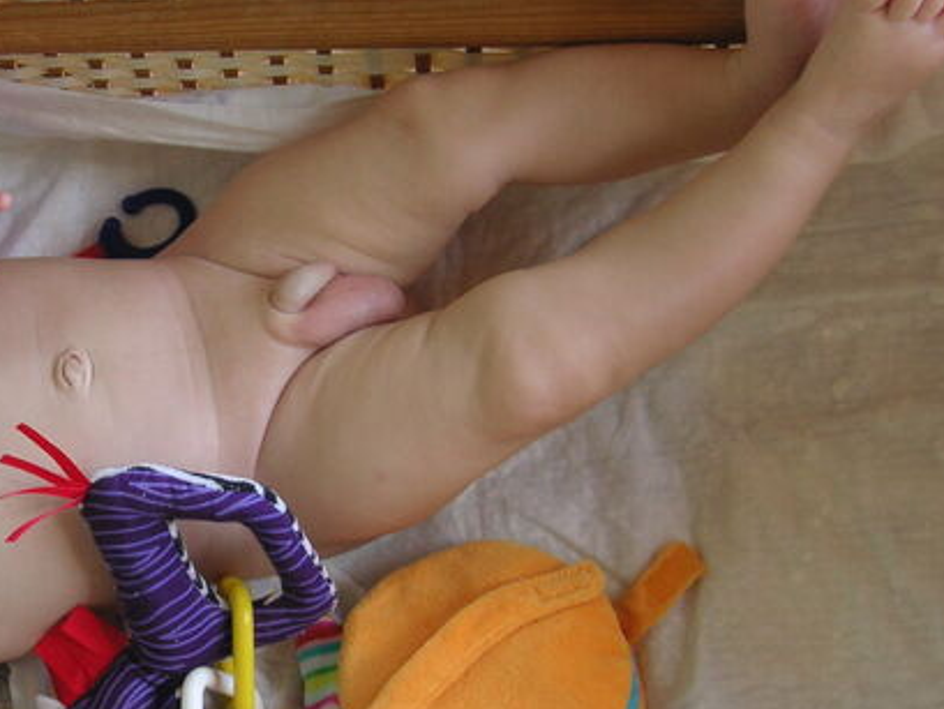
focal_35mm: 86
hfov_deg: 22.1
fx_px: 2346
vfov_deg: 17.2
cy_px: 432
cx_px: 58
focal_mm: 7.3
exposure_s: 1/180
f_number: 3.1
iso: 50
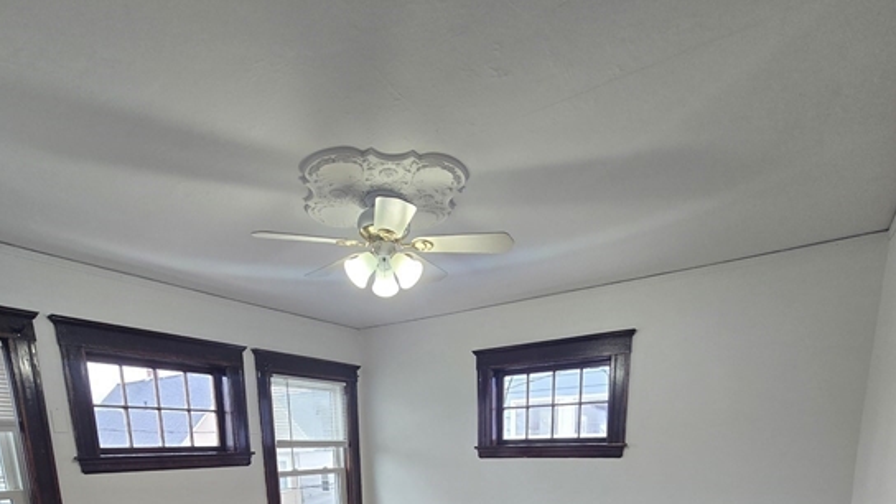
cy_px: 563
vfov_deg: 42.7
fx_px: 475
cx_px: 428
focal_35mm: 20
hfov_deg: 86.6
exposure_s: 1/60
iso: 80
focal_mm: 2.2
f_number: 2.2
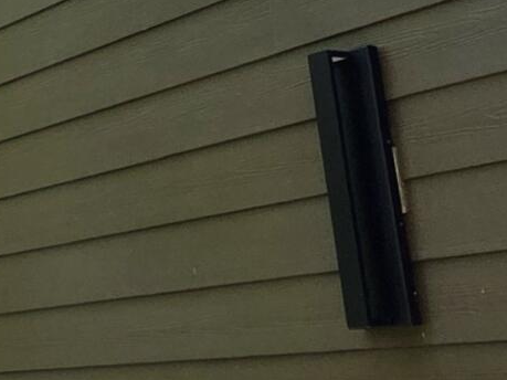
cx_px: -318
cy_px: 123
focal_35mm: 85
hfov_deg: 19.2
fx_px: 1245
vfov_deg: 17.3
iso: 40
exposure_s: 1/697
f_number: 1.9
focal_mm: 2.2
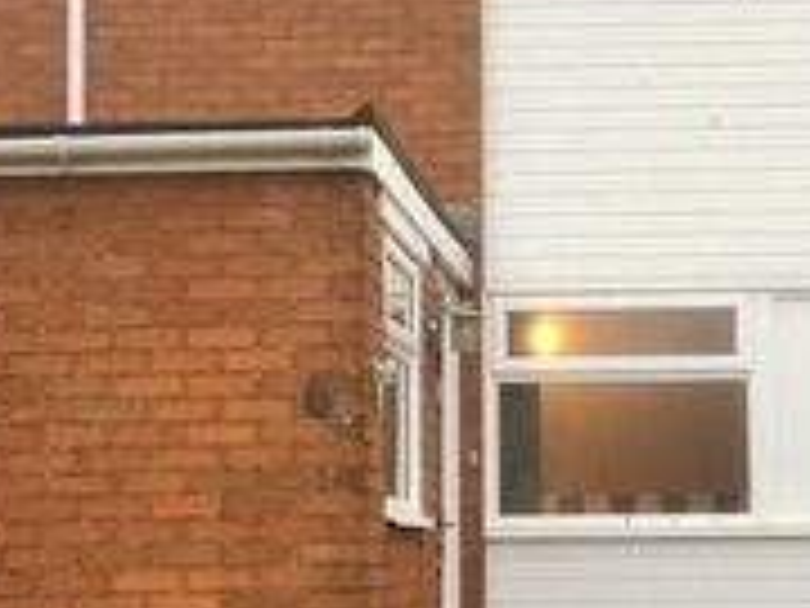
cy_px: 259
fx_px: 2363
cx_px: 576
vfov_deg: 14.6
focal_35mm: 101
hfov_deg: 19.4
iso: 64
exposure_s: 1/50
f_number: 1.8
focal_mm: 3.6
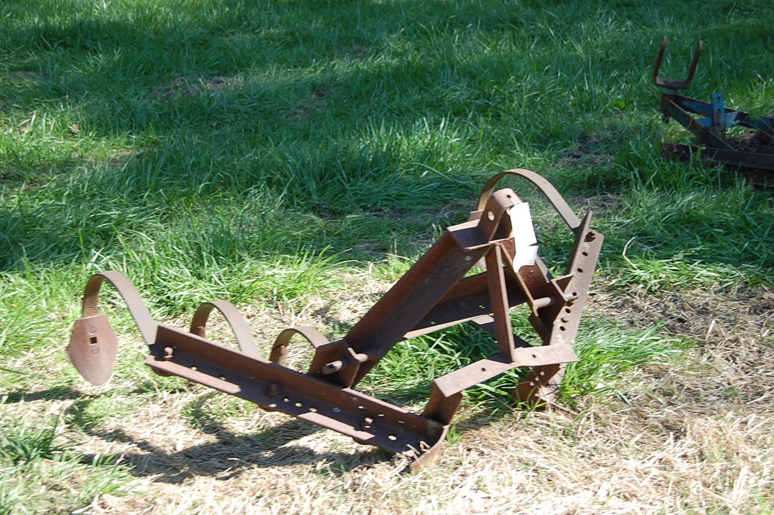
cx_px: 387
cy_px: 258
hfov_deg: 31.9
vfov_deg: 21.5
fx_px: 1353
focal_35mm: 63
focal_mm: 42
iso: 200
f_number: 6.3
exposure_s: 1/160
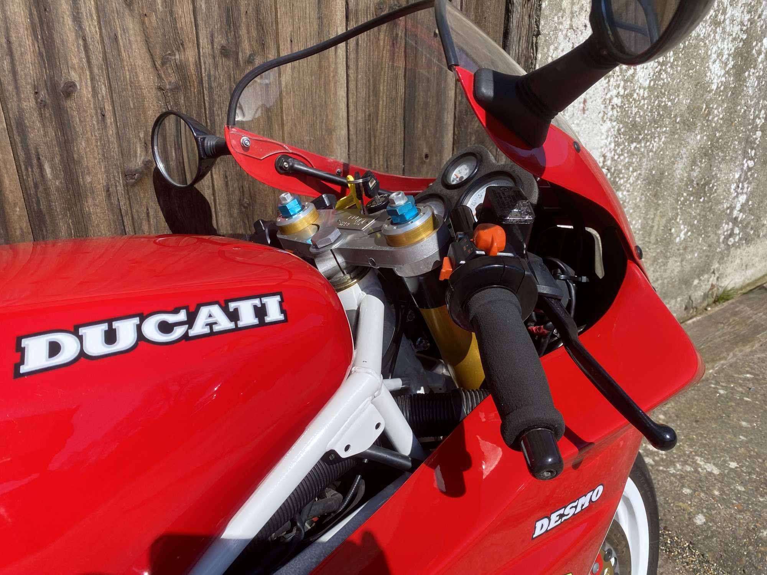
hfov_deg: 67.3
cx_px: 384
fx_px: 576
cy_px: 288
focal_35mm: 26
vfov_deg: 53.1
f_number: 1.8
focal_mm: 4.25
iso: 32
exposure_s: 1/2268
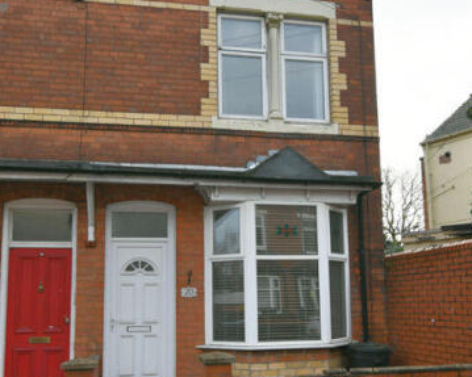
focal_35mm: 36
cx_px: 235
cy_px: 232
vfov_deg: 40.9
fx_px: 503
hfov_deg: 50.3
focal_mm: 14
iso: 100
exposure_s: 1/125
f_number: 5.6
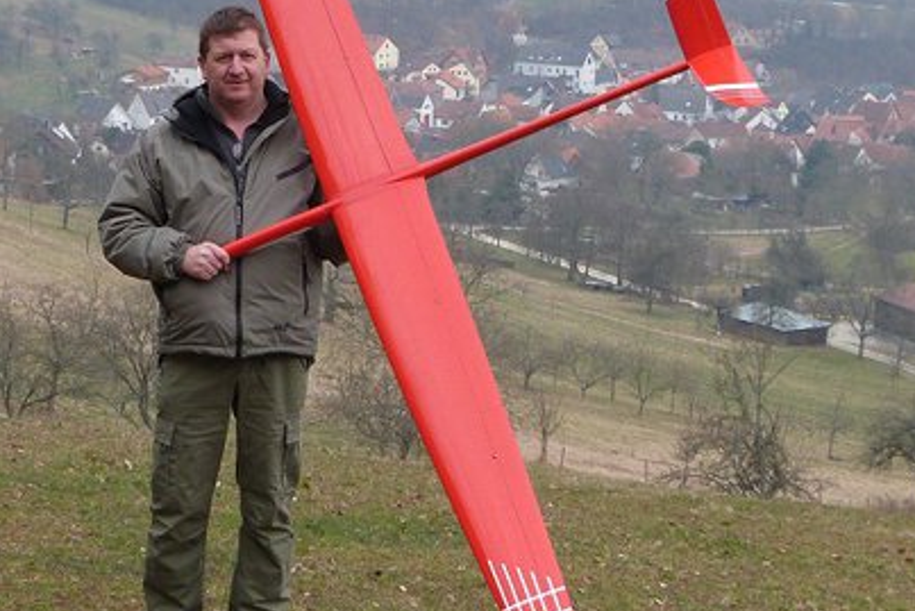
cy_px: 202
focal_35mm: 97
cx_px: 397
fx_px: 2466
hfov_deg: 21.0
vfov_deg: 14.1
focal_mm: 8.5
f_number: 3.2
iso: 200
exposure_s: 1/500
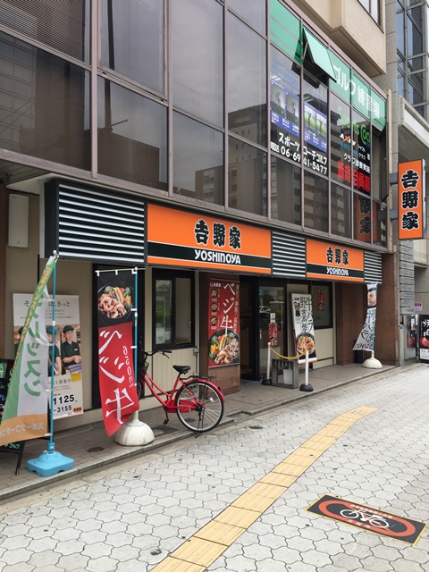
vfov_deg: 61.7
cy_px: 286
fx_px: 479
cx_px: 214
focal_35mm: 29
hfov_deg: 48.2
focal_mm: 4.15
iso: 32
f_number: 2.2
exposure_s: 1/989
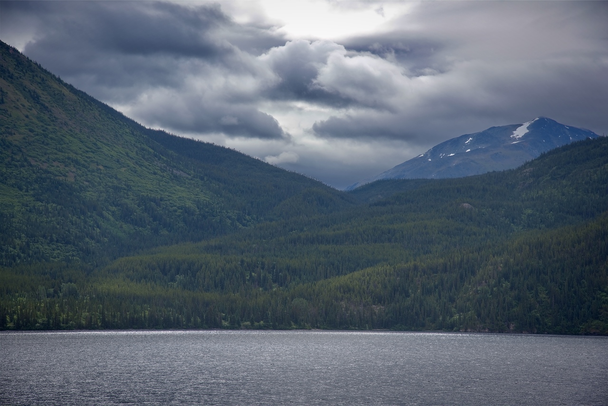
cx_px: 304
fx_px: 1774
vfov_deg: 13.0
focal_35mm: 105
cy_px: 203
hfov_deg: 19.5
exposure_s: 1/250
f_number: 8
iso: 100
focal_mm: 105
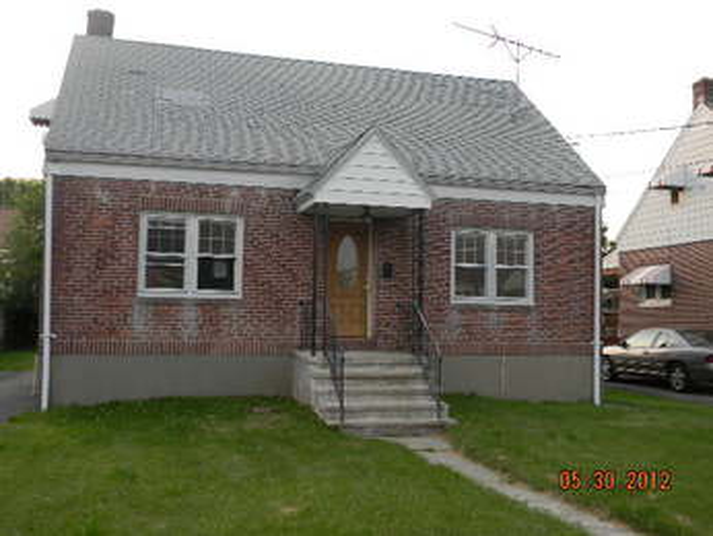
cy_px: 268
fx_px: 742
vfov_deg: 39.7
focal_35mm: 36
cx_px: 356
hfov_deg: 51.3
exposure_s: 1/32.8
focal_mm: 6.4
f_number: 3.7
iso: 80
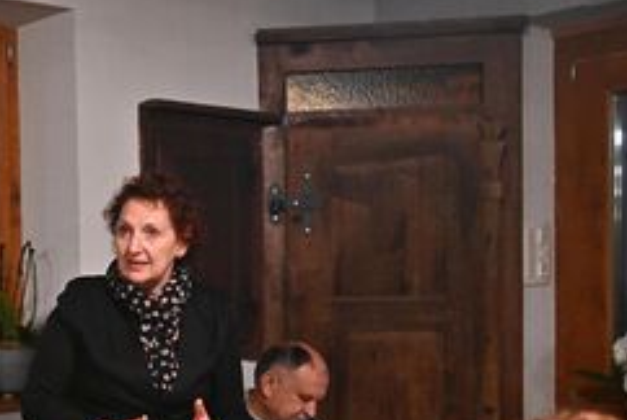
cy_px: 347
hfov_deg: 29.7
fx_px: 1133
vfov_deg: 20.7
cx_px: 65
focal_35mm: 65
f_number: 2.2
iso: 4000
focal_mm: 35
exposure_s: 1/640
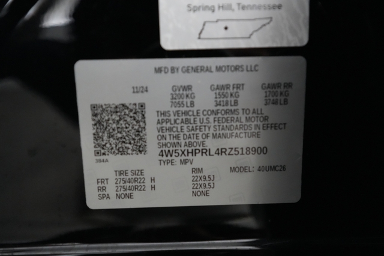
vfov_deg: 51.2
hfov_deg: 71.5
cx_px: 192
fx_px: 267
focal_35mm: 25
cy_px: 128
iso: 10000
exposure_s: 1/160
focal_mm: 25
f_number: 2.8
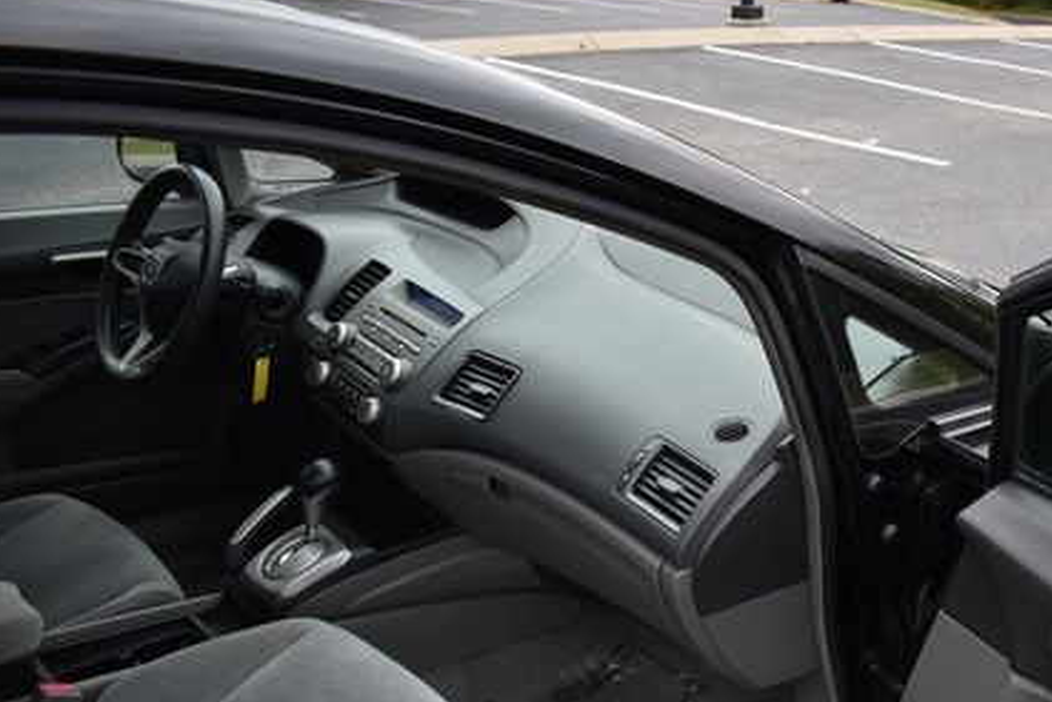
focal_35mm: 41
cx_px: 780
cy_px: 518
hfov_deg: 45.8
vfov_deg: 32.1
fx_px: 1198
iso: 500
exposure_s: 1/250
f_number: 3.5
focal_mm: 18
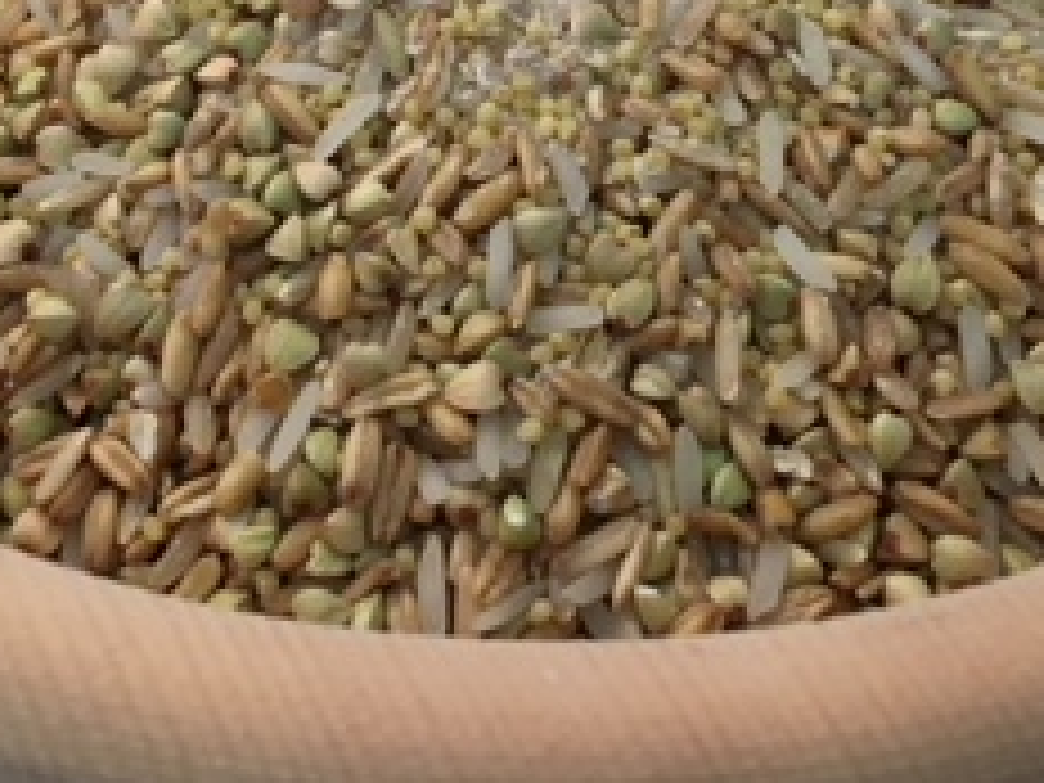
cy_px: 18
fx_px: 2413
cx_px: 490
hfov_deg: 24.4
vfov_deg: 18.0
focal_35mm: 80
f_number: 2.2
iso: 25
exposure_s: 1/33
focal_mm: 4.15
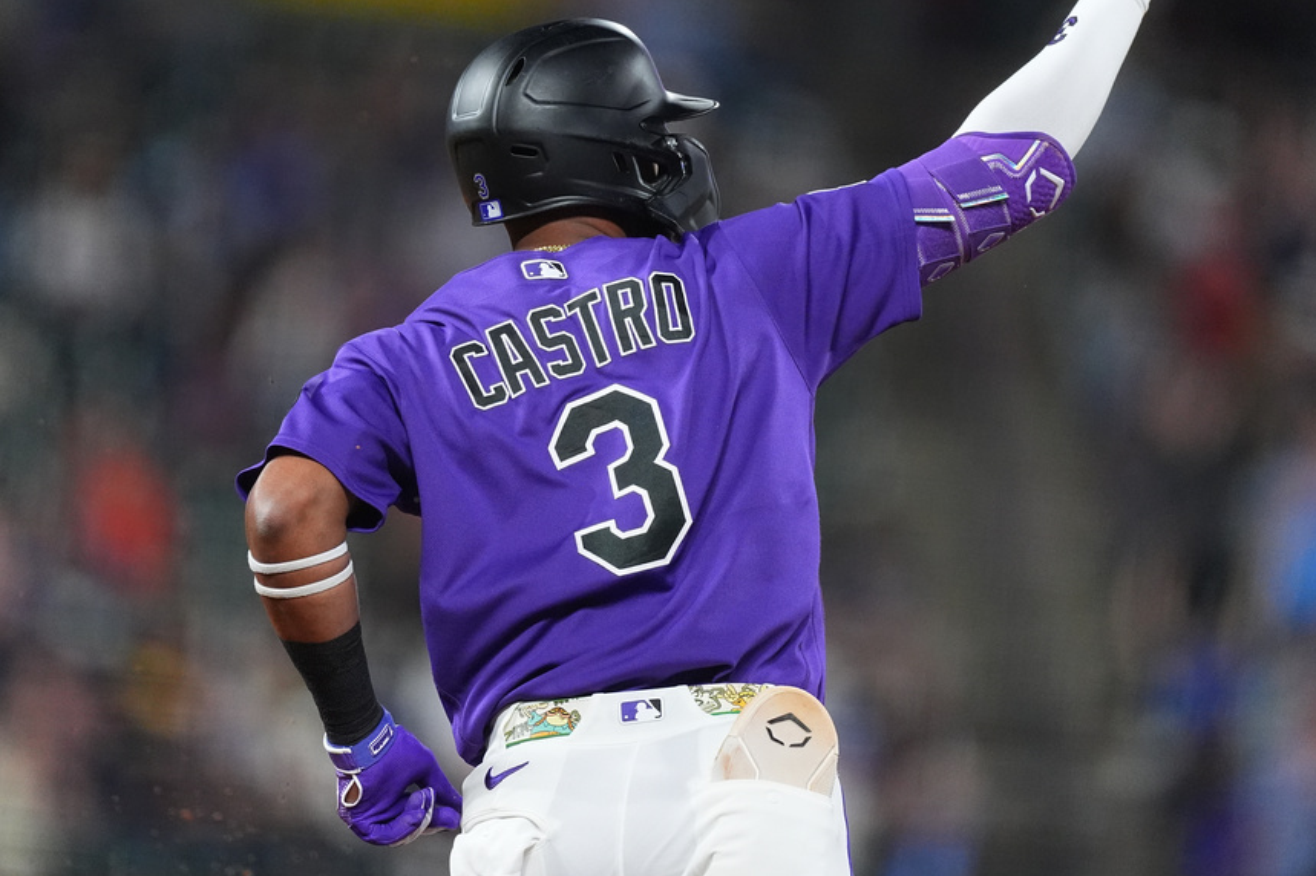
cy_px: 374
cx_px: 588
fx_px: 26126
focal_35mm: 715
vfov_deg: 1.9
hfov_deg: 2.9
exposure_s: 1/1600
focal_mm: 600
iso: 5000
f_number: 4
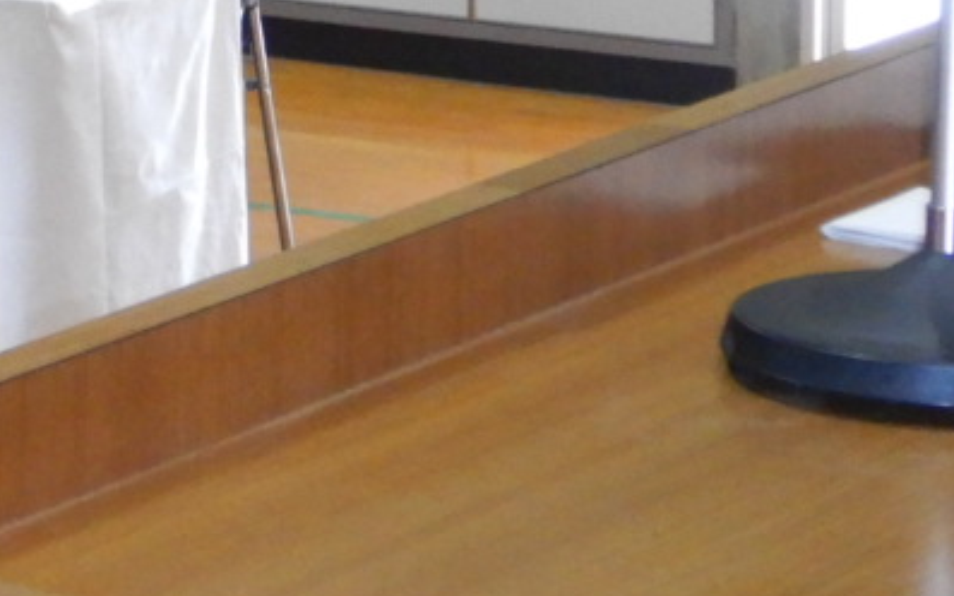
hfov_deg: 8.7
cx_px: -252
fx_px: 6213
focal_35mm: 239
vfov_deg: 5.4
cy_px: -466
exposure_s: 1/30
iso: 560
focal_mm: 10.1
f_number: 4.4
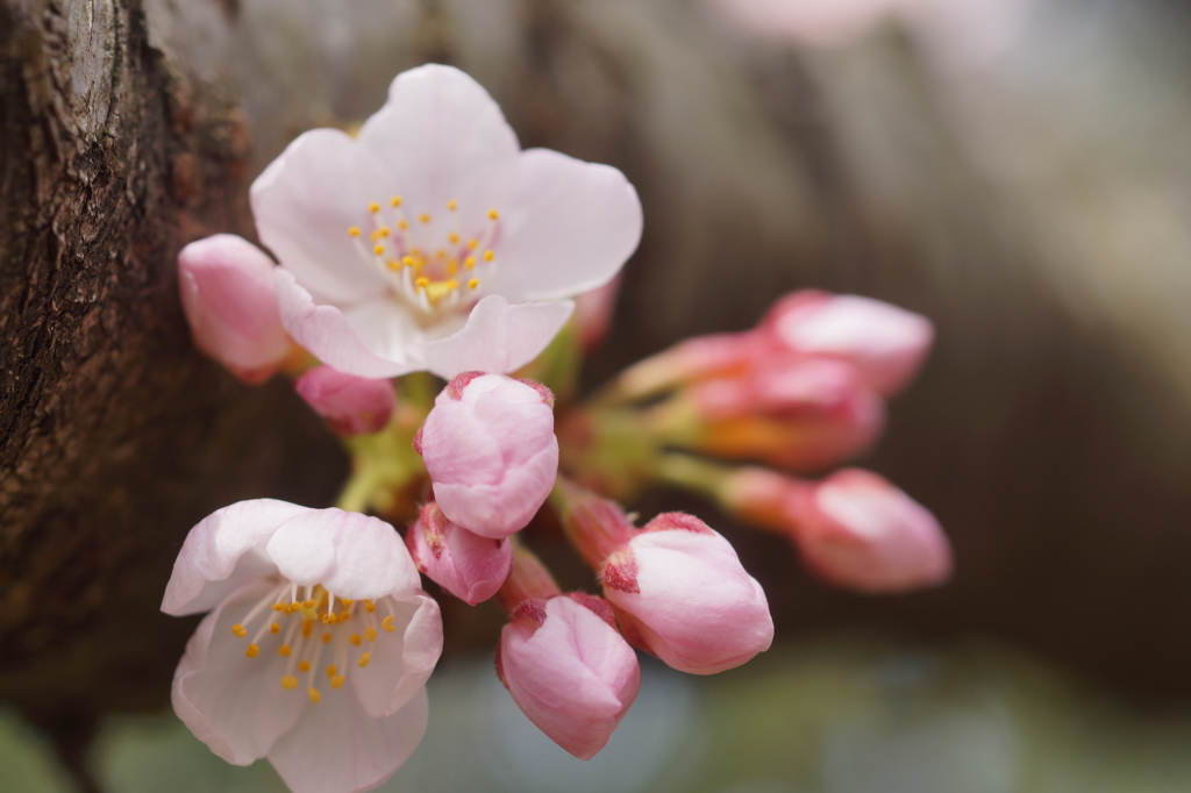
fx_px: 2480
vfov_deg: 18.2
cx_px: 596
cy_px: 396
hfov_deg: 27.0
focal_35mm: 75
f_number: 4.5
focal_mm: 50
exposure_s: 1/250
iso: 100
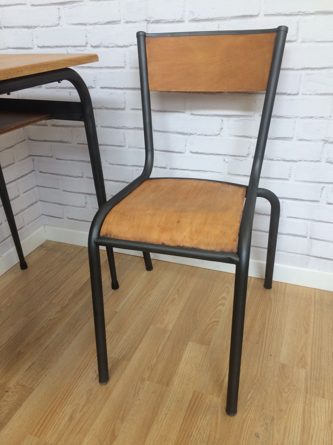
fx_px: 372
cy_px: 222
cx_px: 166
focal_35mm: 29
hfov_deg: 48.2
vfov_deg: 61.7
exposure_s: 1/100
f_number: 2.2
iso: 50
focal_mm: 4.15
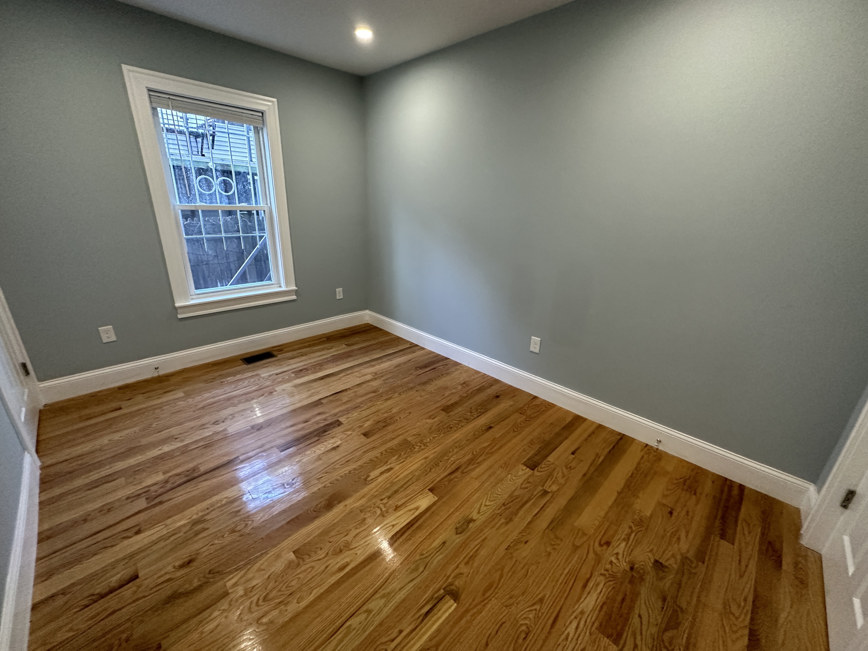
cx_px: 434
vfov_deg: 85.7
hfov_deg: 102.1
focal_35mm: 14
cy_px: 326
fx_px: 351
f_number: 2.2
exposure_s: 1/60
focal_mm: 2.22
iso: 400
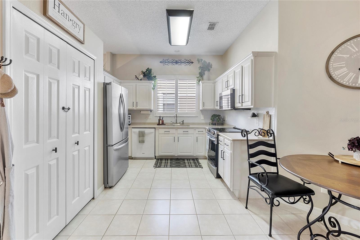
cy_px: 120
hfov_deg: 100.4
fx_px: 150
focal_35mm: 15
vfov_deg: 77.3
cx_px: 180
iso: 160
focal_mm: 10
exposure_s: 1/2.5
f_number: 11
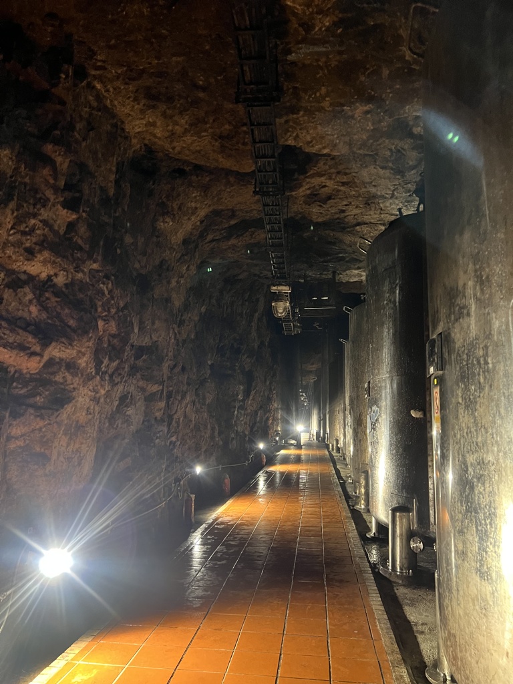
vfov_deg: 67.3
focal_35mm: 26
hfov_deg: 53.1
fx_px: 514
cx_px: 256
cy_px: 342
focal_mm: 5.7
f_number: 1.5
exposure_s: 1/30
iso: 500
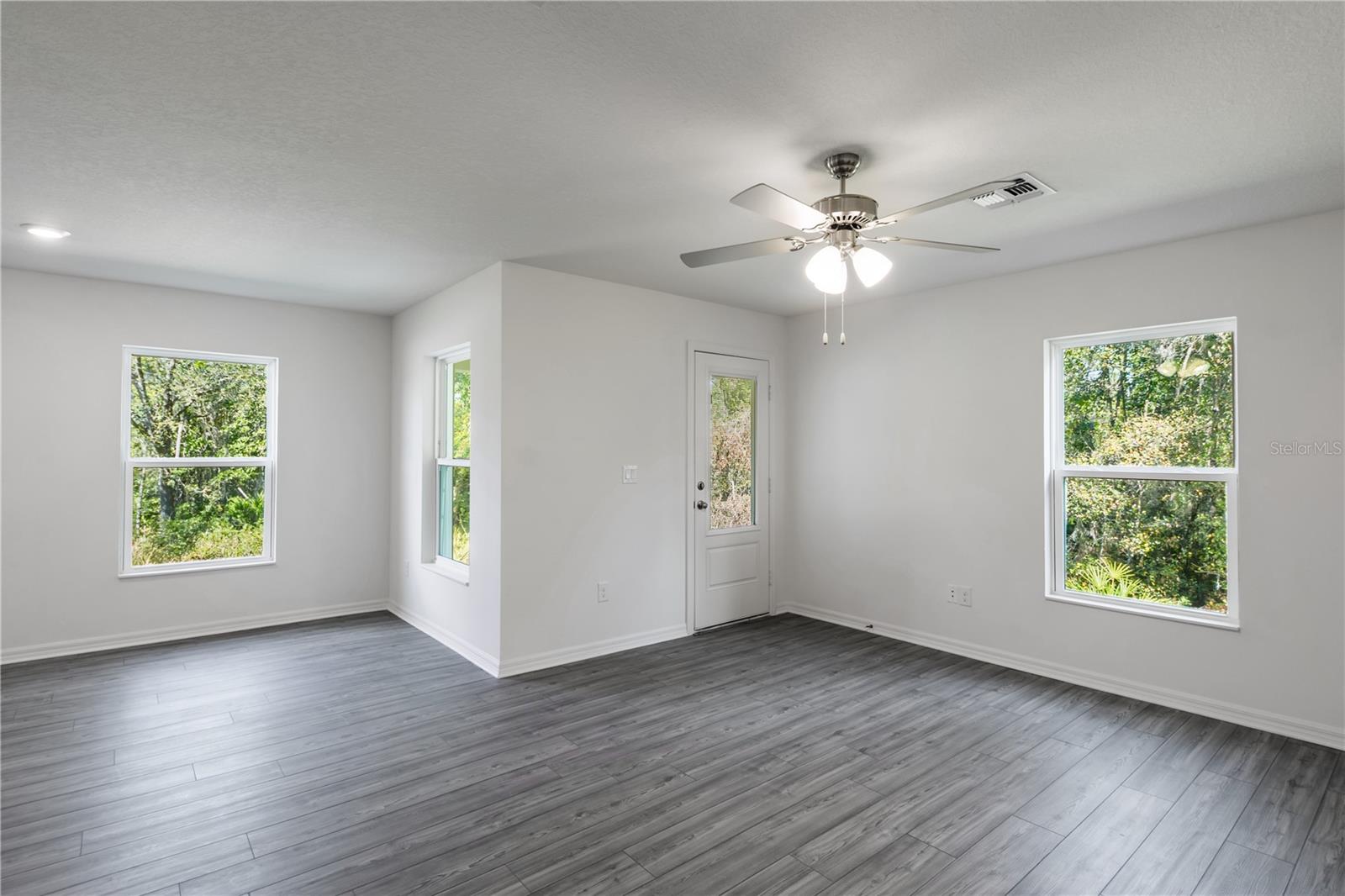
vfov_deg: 53.1
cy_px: 448
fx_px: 896
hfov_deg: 73.8
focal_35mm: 24
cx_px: 672
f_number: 8
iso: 100
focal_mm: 16
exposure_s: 1/80
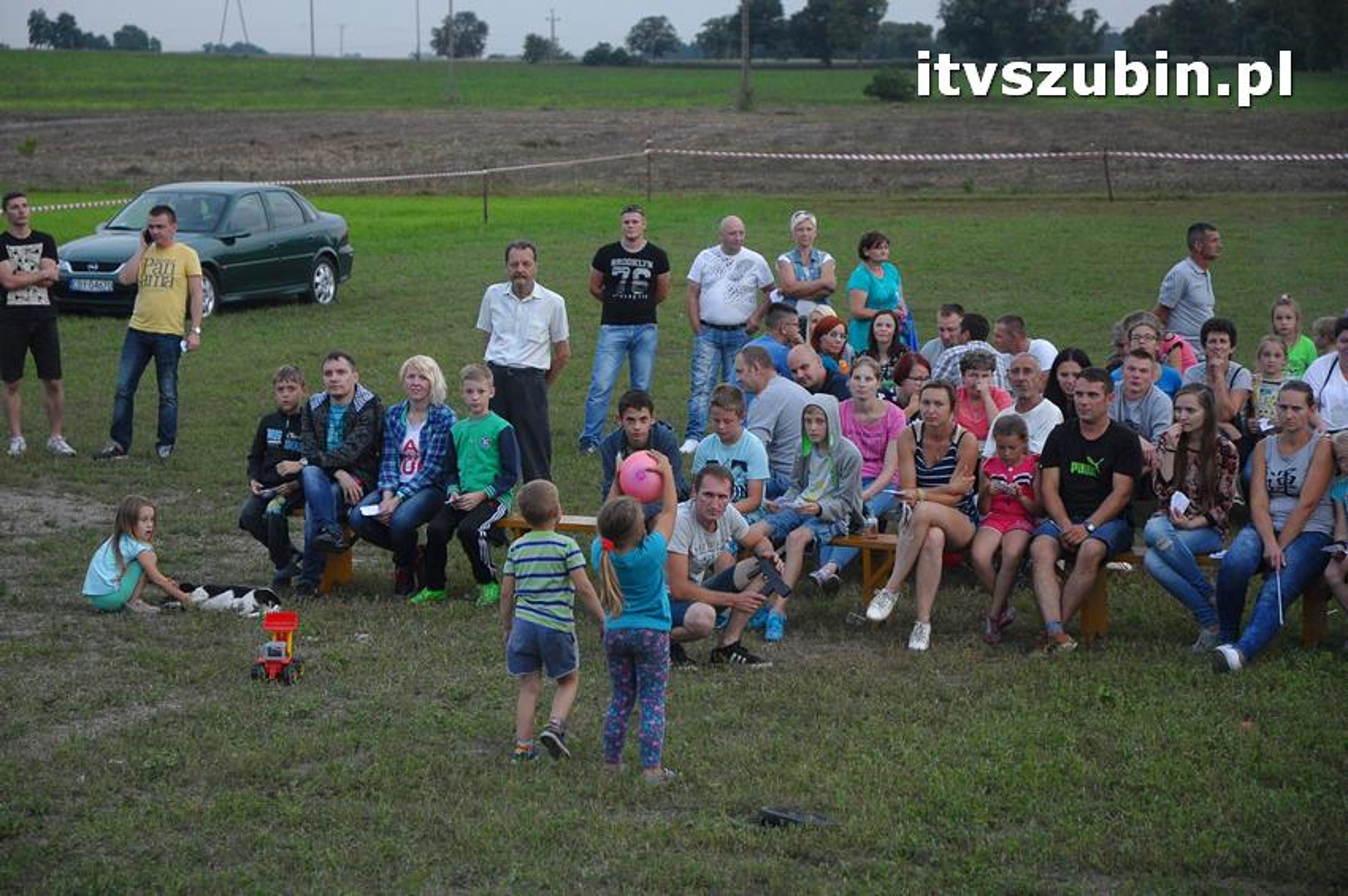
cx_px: 674
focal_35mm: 105
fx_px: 3928
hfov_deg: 19.5
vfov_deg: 13.0
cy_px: 448
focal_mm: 70
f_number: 4.5
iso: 1600
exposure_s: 1/320
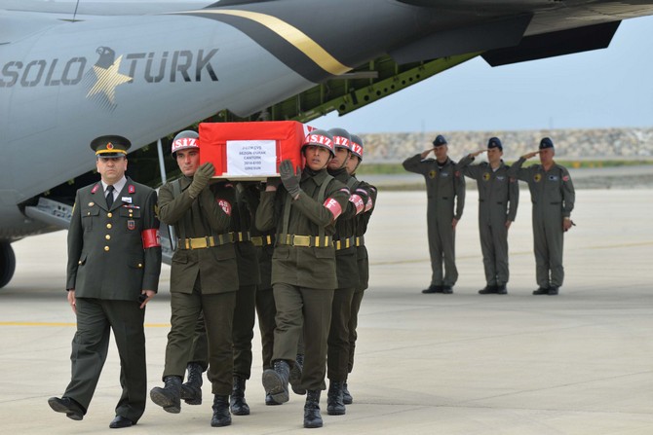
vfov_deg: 8.1
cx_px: 326
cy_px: 218
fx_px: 3084
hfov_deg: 12.1
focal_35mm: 170
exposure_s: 1/2000
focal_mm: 170
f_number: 5.6
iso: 320
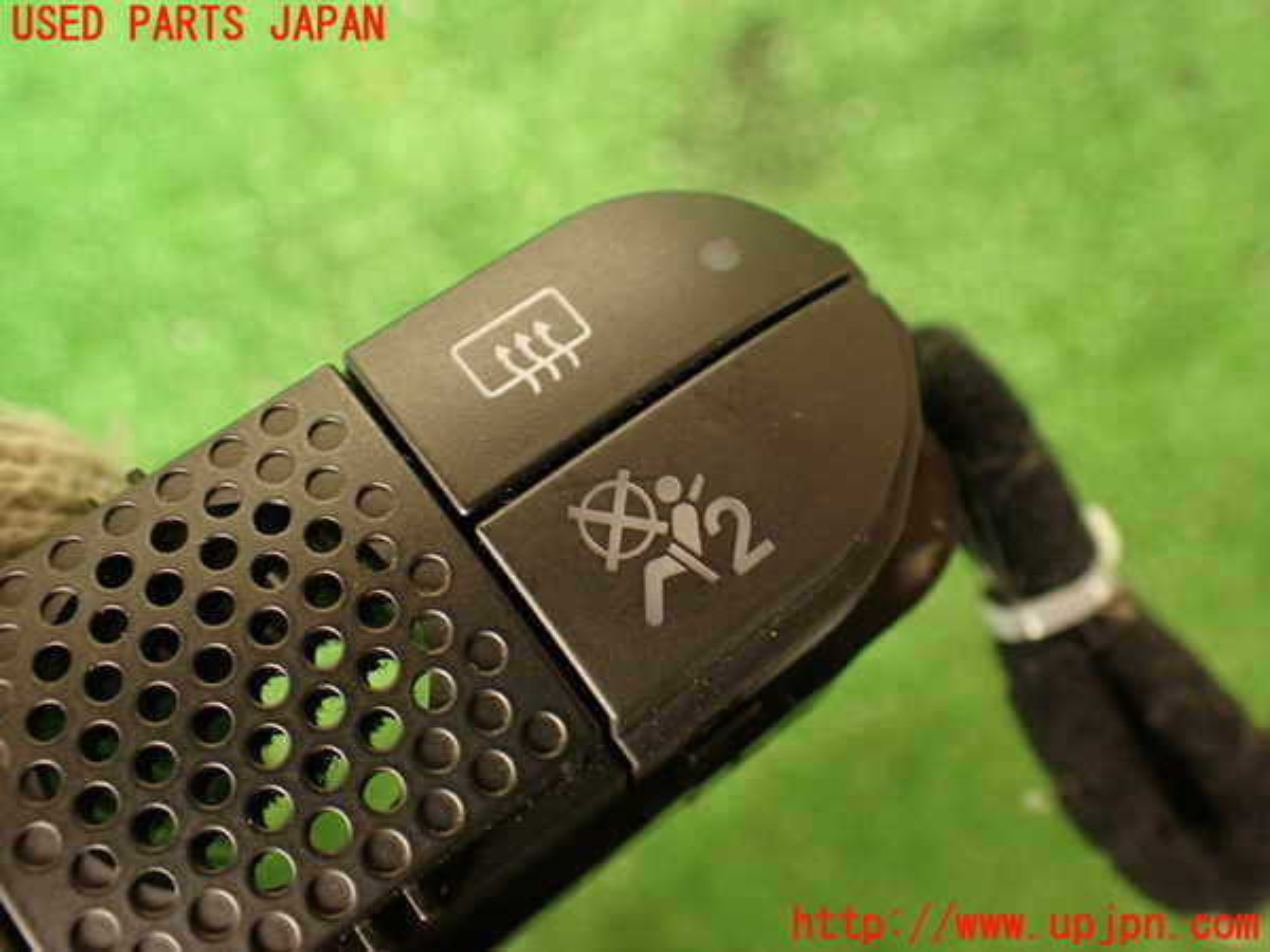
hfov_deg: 56.8
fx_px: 1174
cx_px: 635
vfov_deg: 44.2
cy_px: 476
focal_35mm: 32
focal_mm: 5.79
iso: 250
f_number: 2.4
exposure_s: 1/30
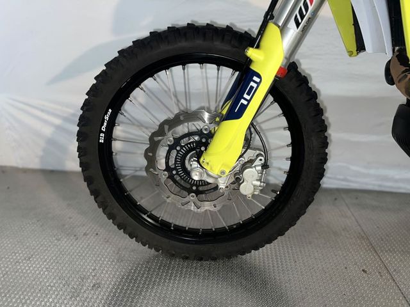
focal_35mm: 26
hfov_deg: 67.3
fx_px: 308
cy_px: 154
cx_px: 205
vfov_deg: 53.1
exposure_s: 1/19
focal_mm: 5.7
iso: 50
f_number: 1.5
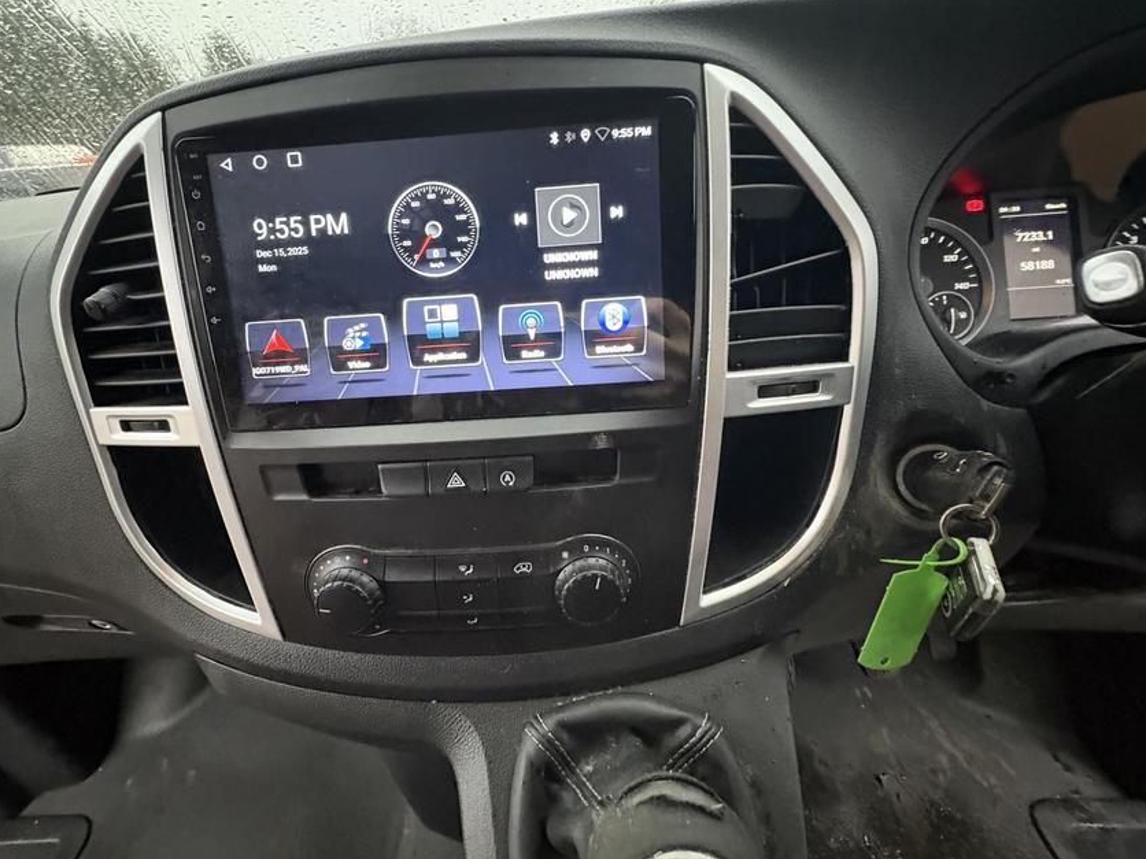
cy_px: 400
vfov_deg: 81.6
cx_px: 533
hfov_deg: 98.0
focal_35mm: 15
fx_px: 497
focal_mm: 2.22
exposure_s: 1/35
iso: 1000
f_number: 2.2
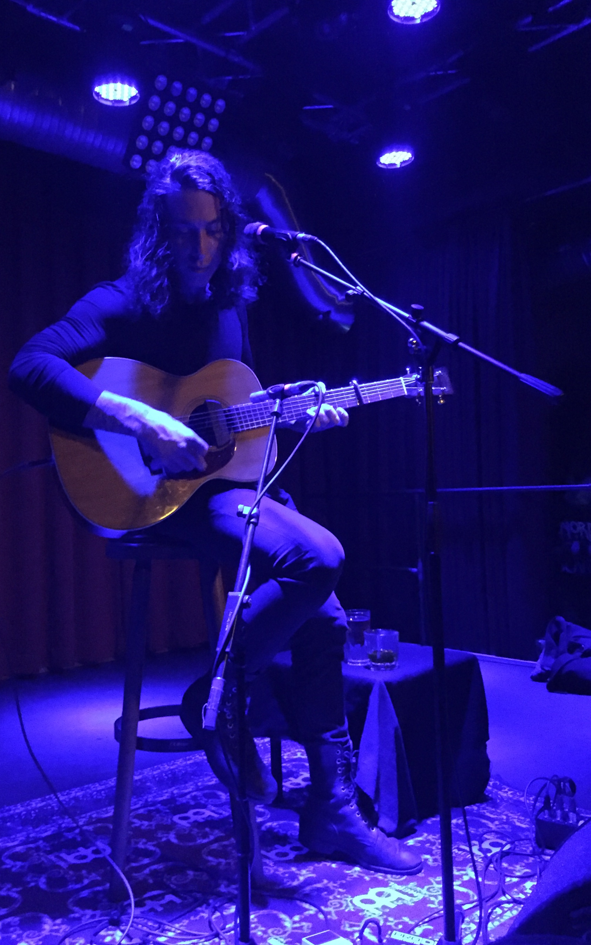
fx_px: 799
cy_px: 476
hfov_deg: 40.4
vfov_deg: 61.2
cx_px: 242
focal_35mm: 31
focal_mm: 4.15
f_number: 2.2
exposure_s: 1/17
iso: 2000
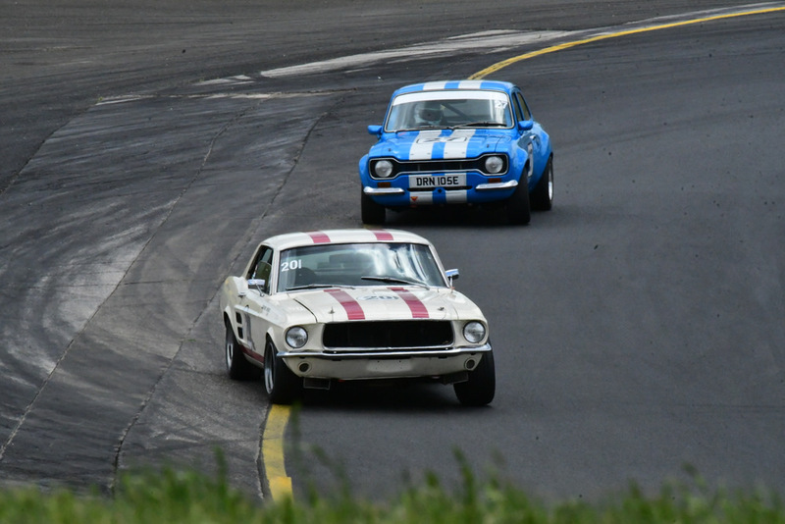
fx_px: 16359
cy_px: 262
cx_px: 392
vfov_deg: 1.8
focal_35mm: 750
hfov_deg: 2.7
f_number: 32
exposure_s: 1/640
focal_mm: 500
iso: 5000
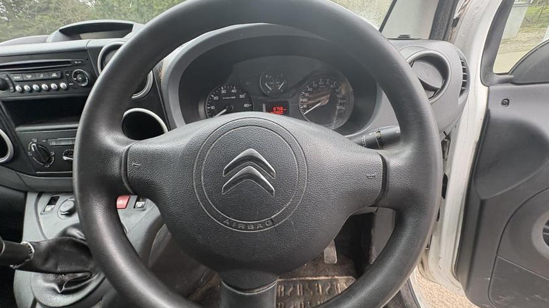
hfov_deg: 99.4
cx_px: 281
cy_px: 166
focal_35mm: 16
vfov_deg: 67.0
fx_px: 233
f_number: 2.2
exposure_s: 1/97
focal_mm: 2.22
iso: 200
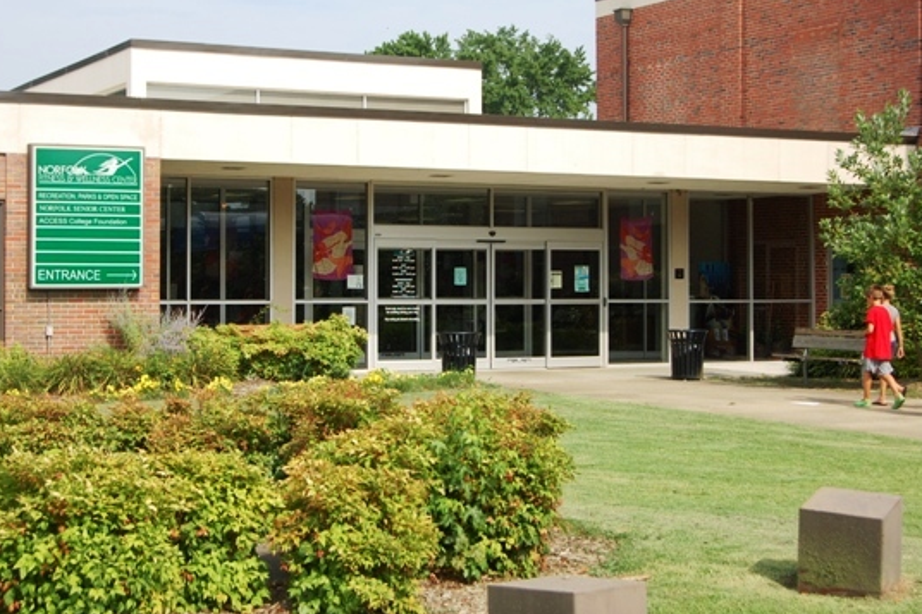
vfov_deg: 20.0
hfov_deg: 29.6
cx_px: 416
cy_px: 249
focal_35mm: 68
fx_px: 1741
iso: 200
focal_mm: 38
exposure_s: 1/320
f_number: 9
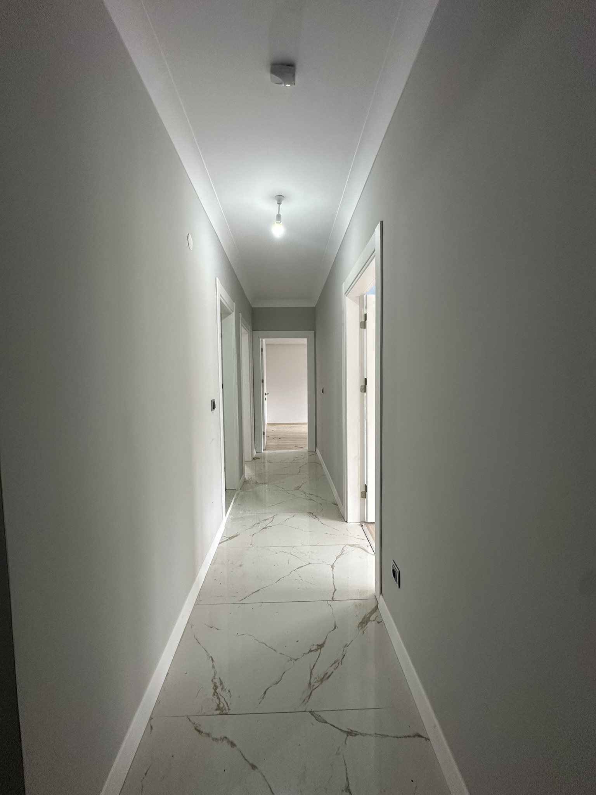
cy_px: 398
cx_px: 298
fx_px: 321
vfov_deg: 102.1
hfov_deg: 85.7
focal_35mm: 14
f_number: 2.2
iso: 160
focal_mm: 2.22
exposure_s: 1/99
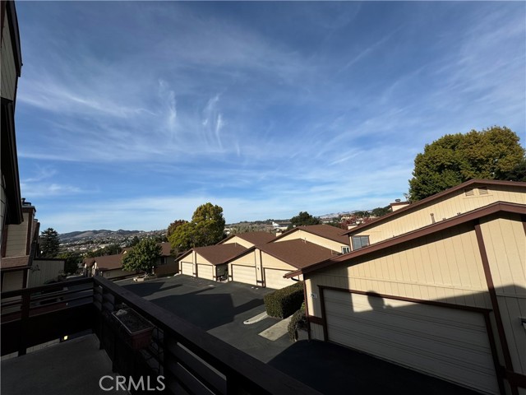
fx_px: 213
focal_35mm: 14
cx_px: 263
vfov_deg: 85.7
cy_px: 198
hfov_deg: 102.1
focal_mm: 2.22
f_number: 2.2
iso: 50
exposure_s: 1/3390
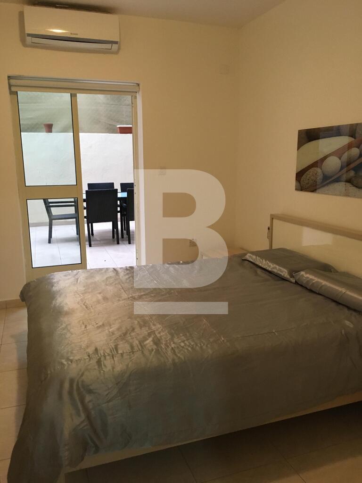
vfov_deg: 61.7
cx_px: 181
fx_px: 404
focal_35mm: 29
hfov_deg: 48.2
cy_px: 242
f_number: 2.2
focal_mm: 4.15
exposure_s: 1/33
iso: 200
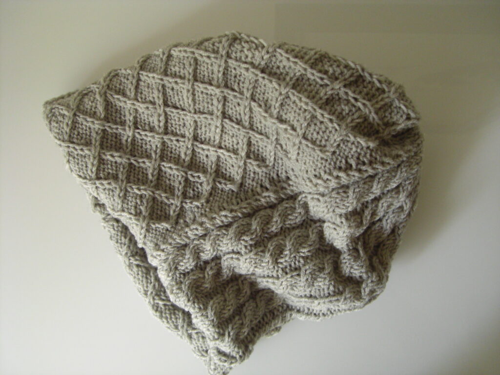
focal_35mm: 38
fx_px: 549
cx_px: 250
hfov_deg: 49.0
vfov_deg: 37.7
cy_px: 188
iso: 200
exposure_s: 1/50
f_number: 2.7
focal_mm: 6.2
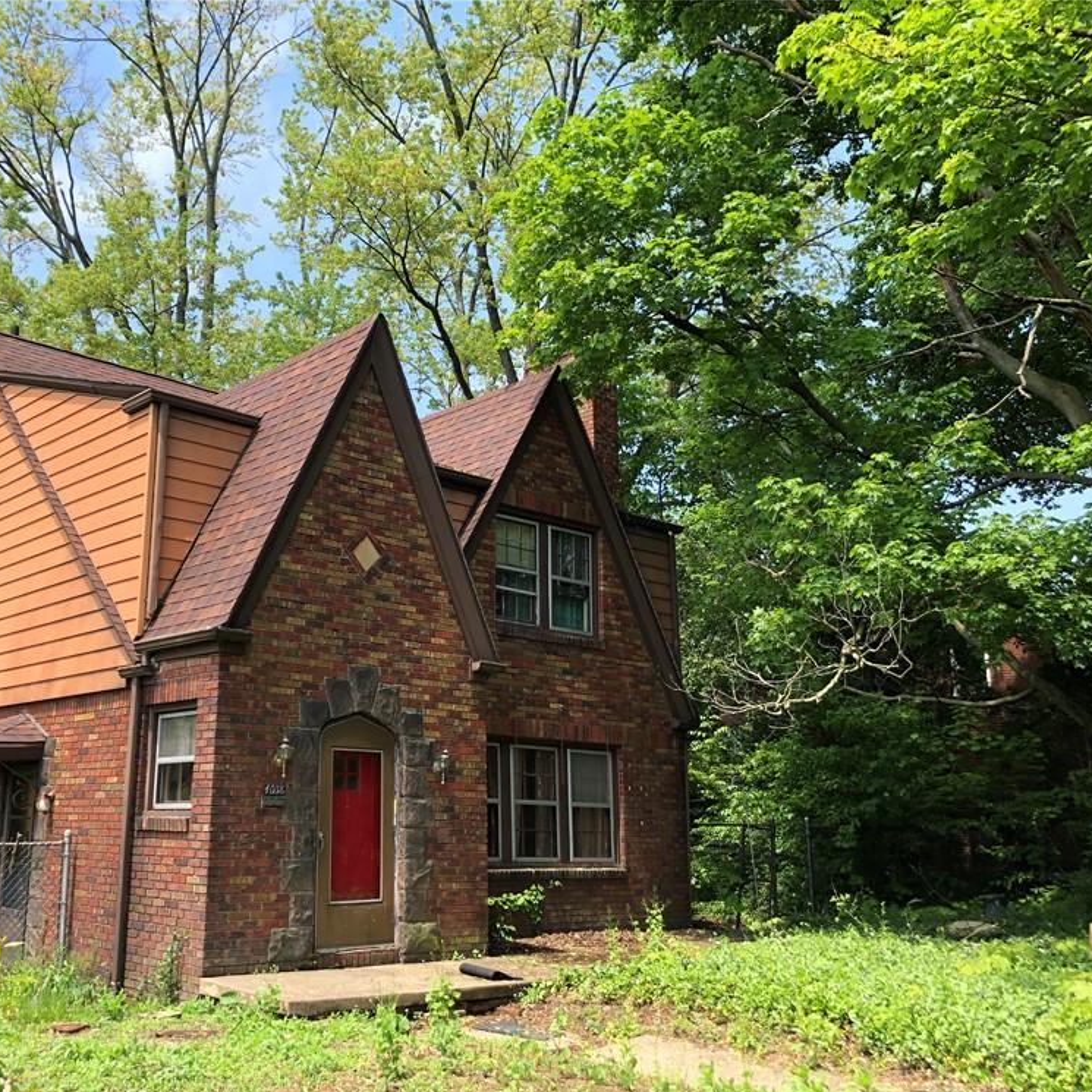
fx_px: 1213
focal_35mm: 34
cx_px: 371
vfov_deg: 48.4
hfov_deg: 47.7
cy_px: 561
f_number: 1.8
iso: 20
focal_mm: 3.99
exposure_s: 1/649
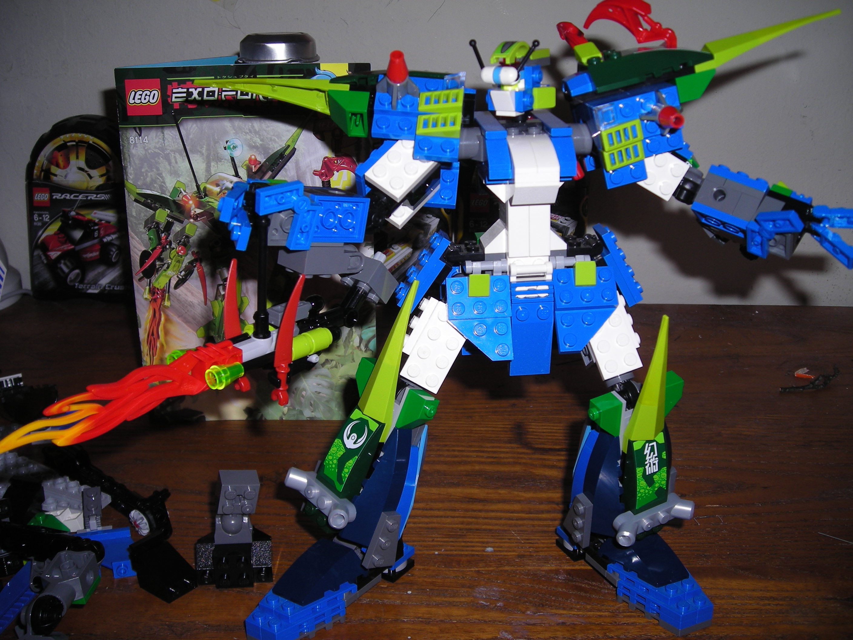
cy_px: 320
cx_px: 426
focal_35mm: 38
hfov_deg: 49.0
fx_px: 936
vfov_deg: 37.7
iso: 50
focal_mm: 6.3
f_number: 3.2
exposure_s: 1/60
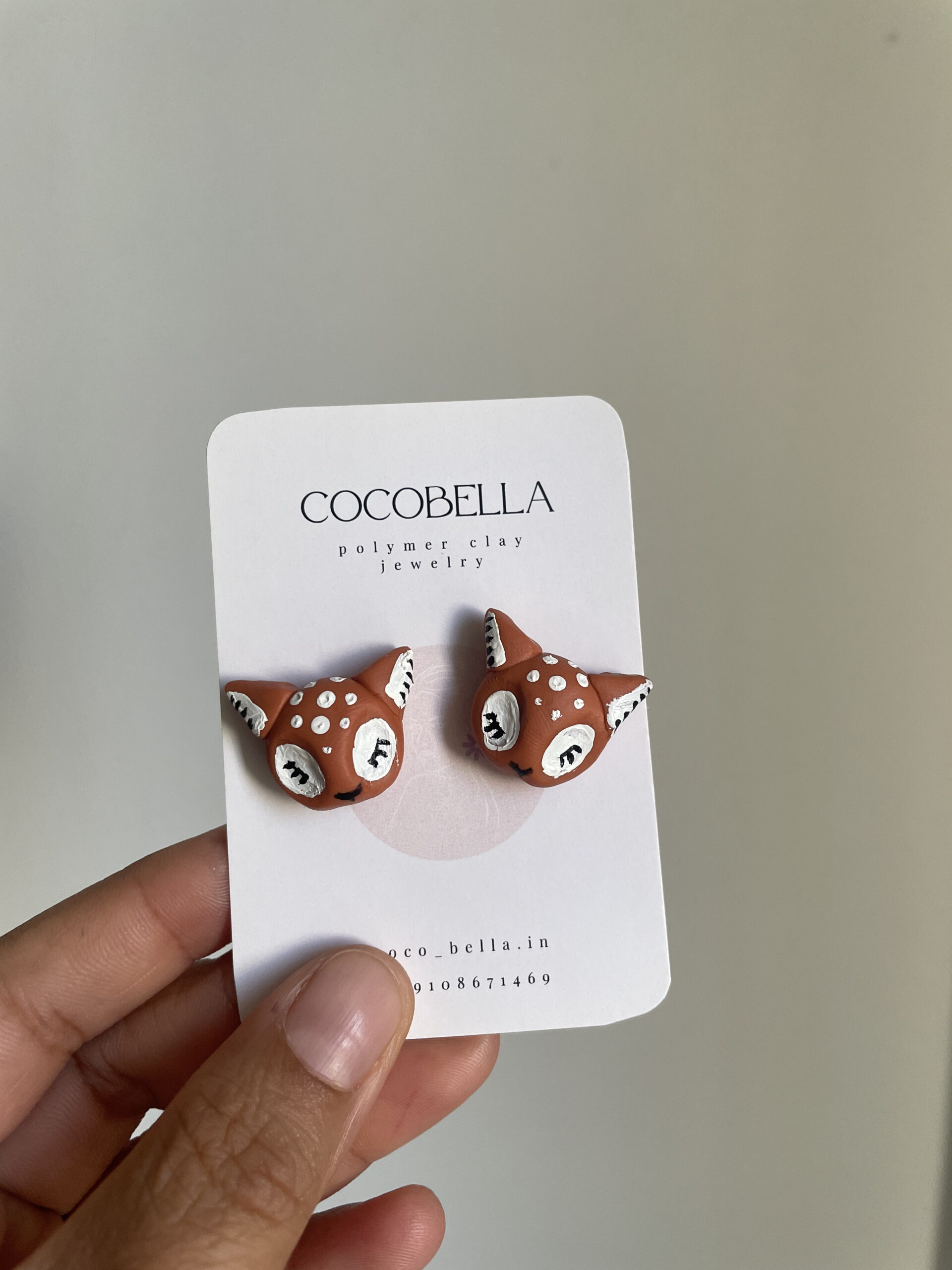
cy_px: 635
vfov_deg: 67.3
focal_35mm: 26
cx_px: 476
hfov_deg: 53.1
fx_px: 953
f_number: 1.6
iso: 125
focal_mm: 4.2
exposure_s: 1/121
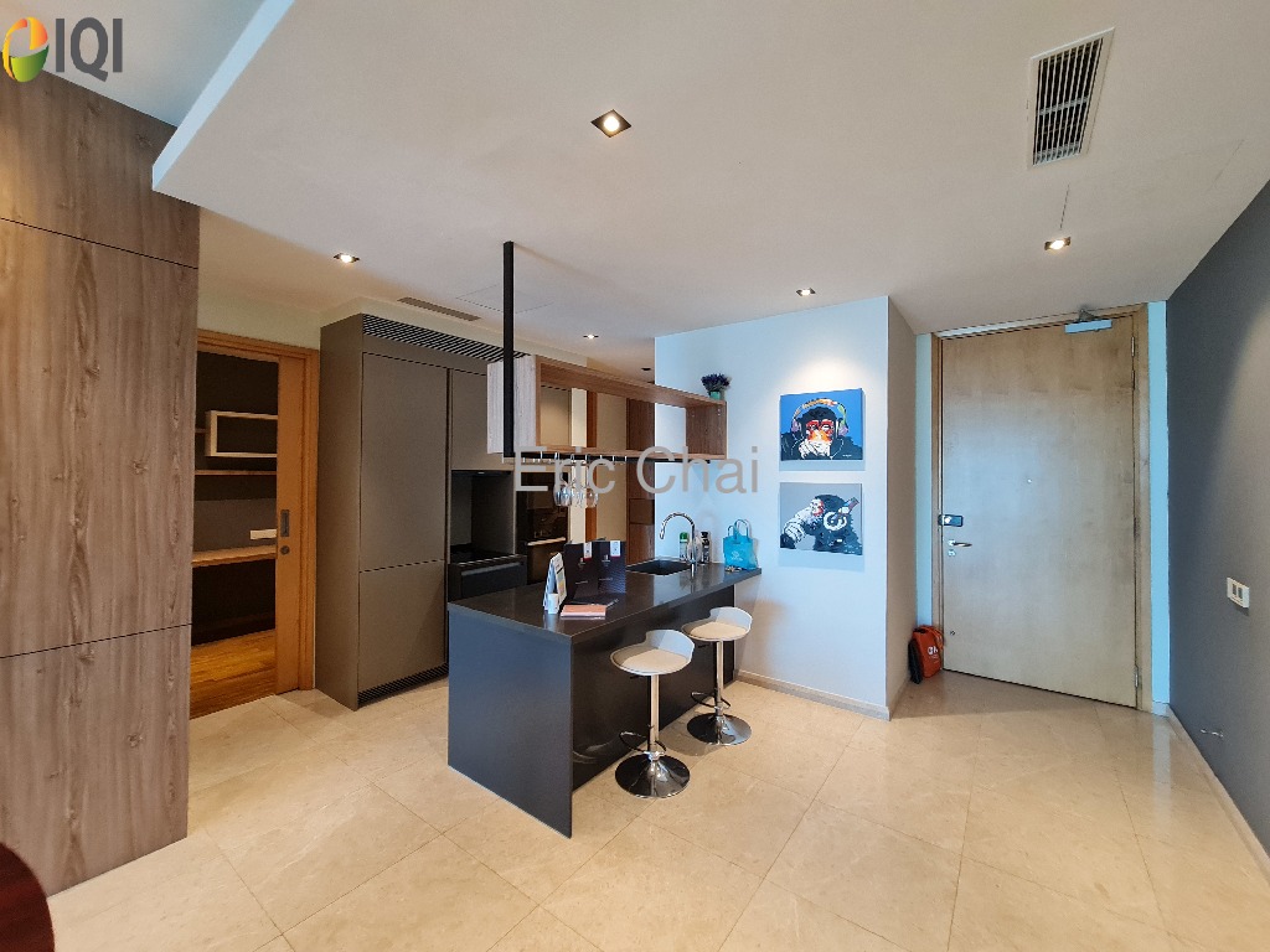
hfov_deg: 106.2
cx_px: 635
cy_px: 476
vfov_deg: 89.9
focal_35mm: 13
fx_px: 477
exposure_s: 1/50
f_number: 2.2
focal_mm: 2.2
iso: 320
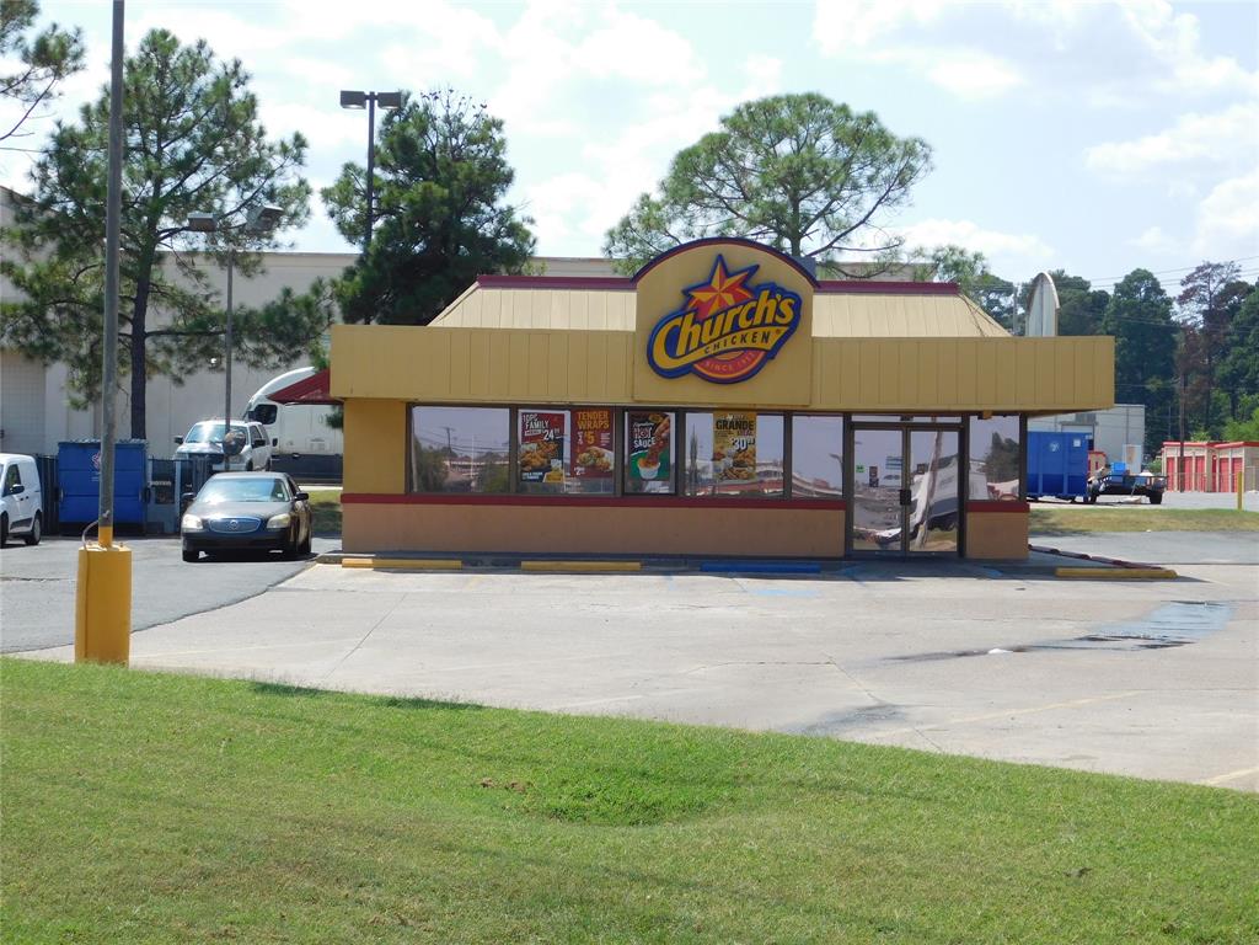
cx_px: 630
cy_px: 472
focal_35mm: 66
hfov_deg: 29.4
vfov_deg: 22.3
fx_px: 2400
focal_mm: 11.7
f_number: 4.2
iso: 125
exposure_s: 1/800
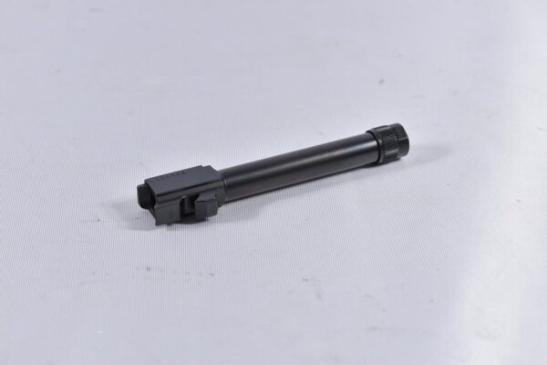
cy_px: 182
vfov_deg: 16.6
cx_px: 274
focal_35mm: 82
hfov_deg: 24.6
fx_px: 1253
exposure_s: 1/50
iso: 640
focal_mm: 55
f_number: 5.6
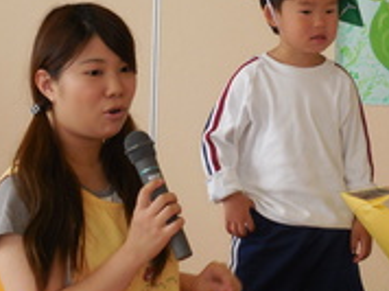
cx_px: 343
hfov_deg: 12.4
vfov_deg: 9.3
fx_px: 1784
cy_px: 103
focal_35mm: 159
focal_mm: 14.5
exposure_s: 1/60
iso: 200
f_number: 4.9
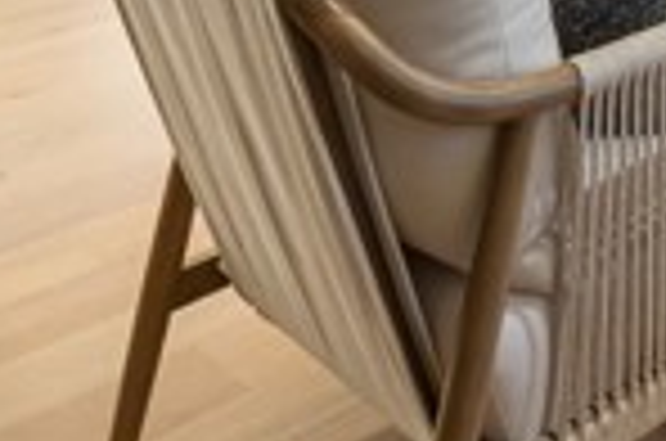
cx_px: 882
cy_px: -418
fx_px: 1200
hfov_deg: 26.1
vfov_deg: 16.4
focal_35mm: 65
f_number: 7.1
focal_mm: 10
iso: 320
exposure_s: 1/5
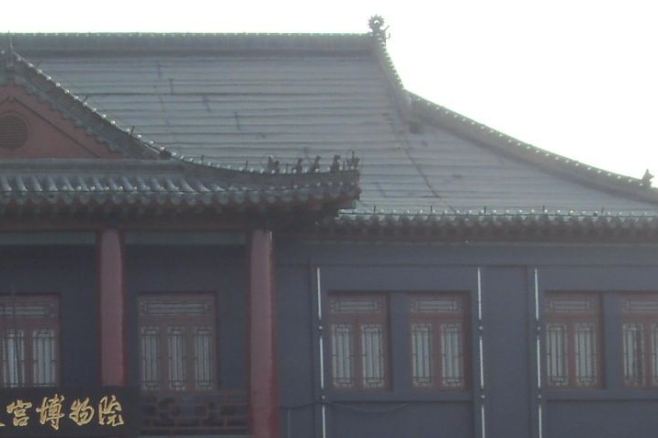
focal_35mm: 116
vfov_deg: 11.4
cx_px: 13
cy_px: 610
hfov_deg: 17.3
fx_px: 2120
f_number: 6.2
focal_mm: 6.6
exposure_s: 1/125
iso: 80
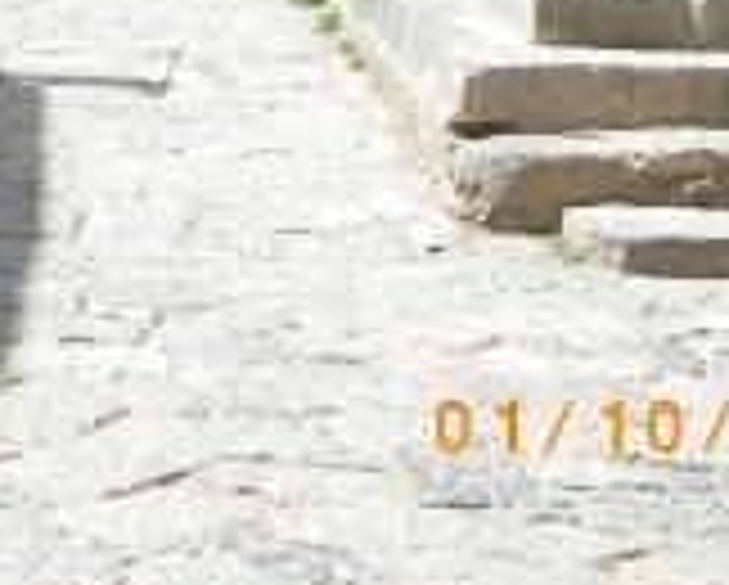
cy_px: -351
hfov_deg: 14.3
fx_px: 2808
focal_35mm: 130
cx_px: -140
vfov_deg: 11.3
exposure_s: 1/200
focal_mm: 6.3
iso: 80
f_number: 5.4
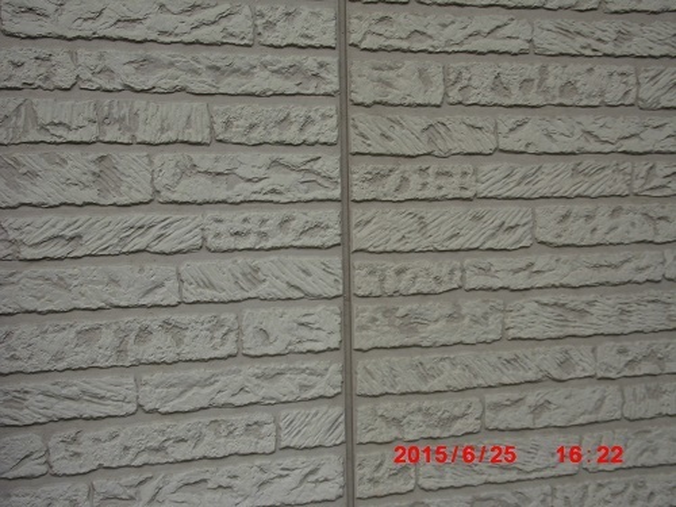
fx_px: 976
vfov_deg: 29.1
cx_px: 338
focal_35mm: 50
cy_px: 254
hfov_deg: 38.2
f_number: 4
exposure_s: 1/200
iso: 64
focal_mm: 8.85
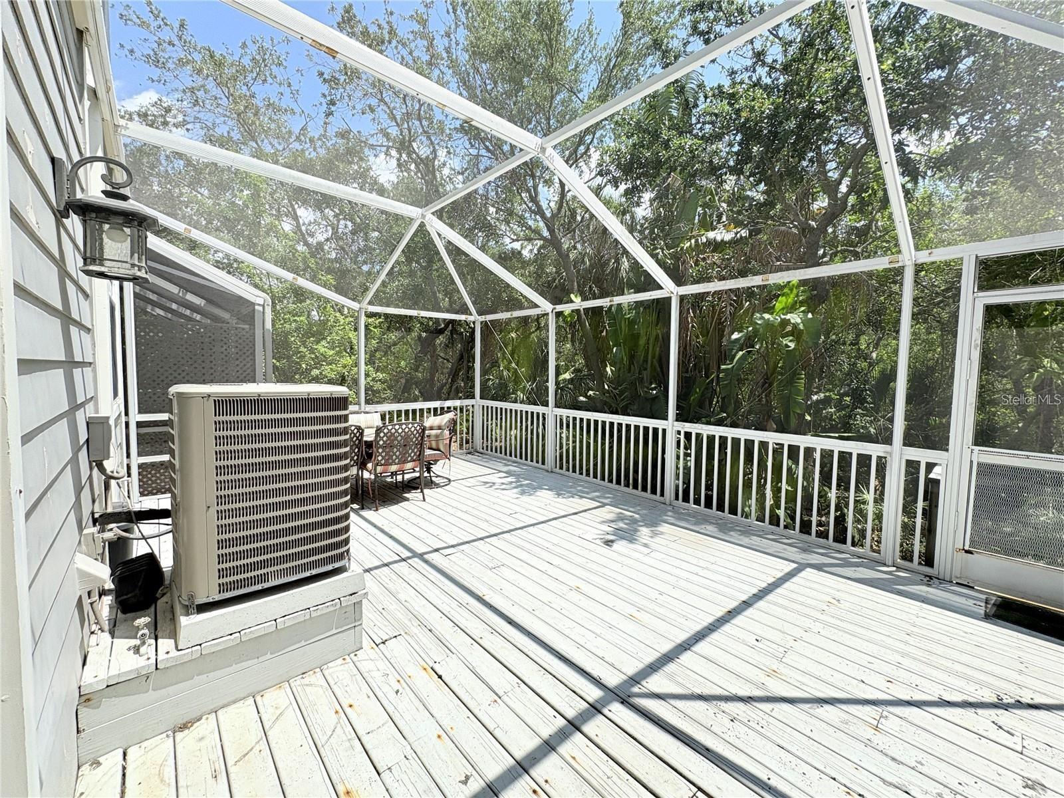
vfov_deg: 85.7
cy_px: 399
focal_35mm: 14
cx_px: 532
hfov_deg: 102.1
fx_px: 430
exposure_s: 1/944
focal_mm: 2.22
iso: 40
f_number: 2.2
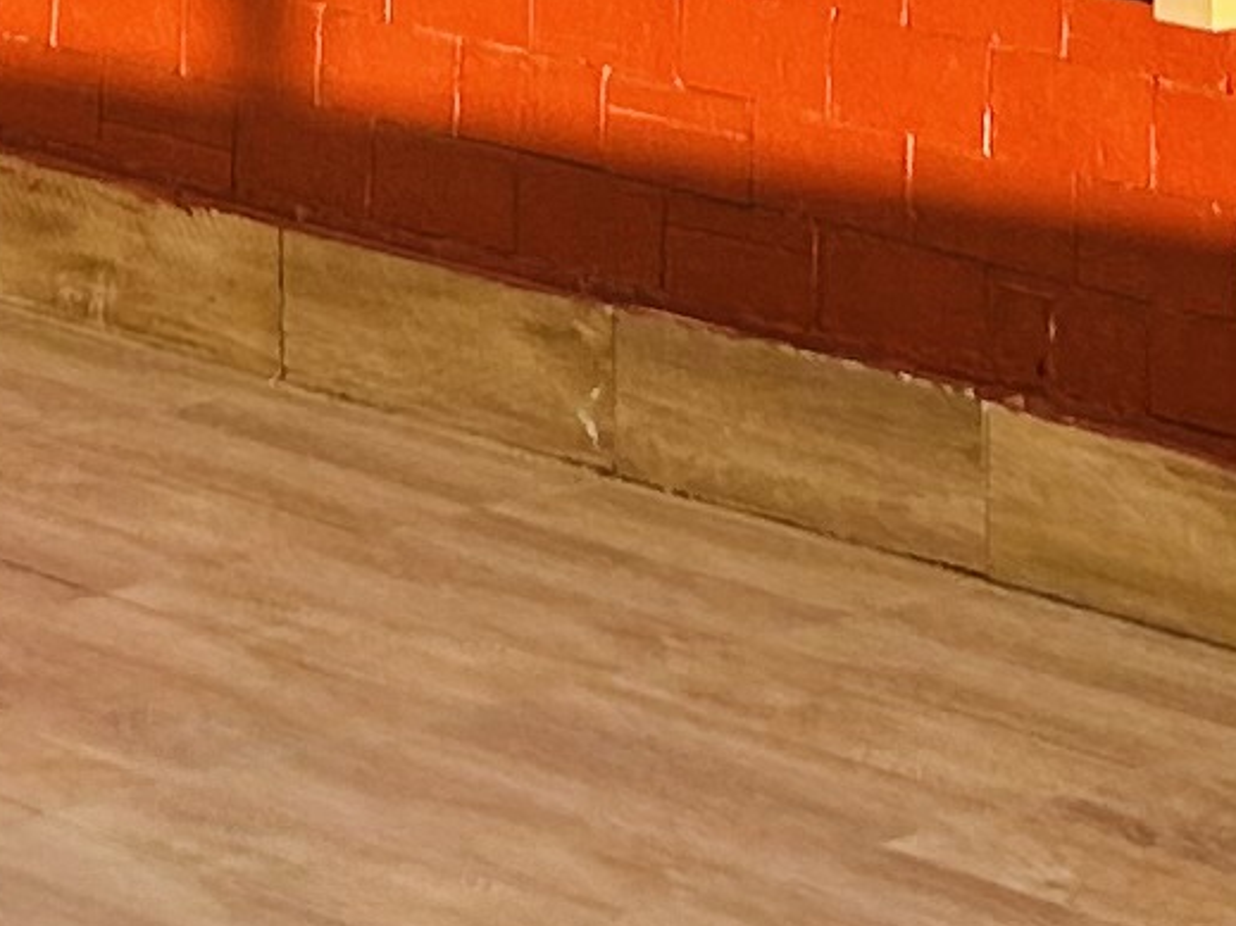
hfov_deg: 9.7
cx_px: -74
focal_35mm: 202
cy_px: -1669
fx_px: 7211
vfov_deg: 6.8
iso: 50
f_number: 1.5
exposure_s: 1/670
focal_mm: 5.7
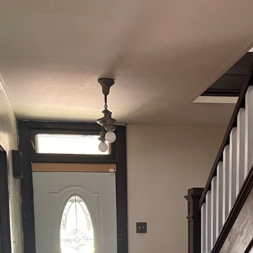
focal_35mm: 49
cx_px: 143
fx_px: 405
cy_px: 264
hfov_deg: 34.6
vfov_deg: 31.6
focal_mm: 5.7
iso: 400
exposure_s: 1/40
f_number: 1.5
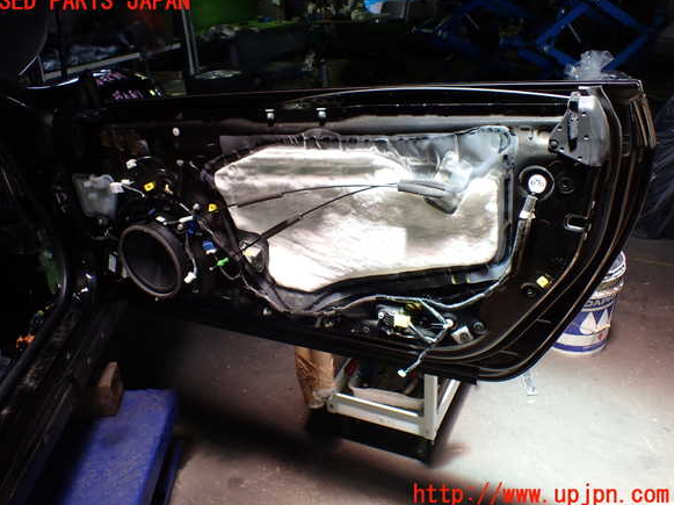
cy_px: 248
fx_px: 603
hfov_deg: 58.4
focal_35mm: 31
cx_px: 327
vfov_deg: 45.4
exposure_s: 1/125
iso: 125
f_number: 2.3
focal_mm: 5.4
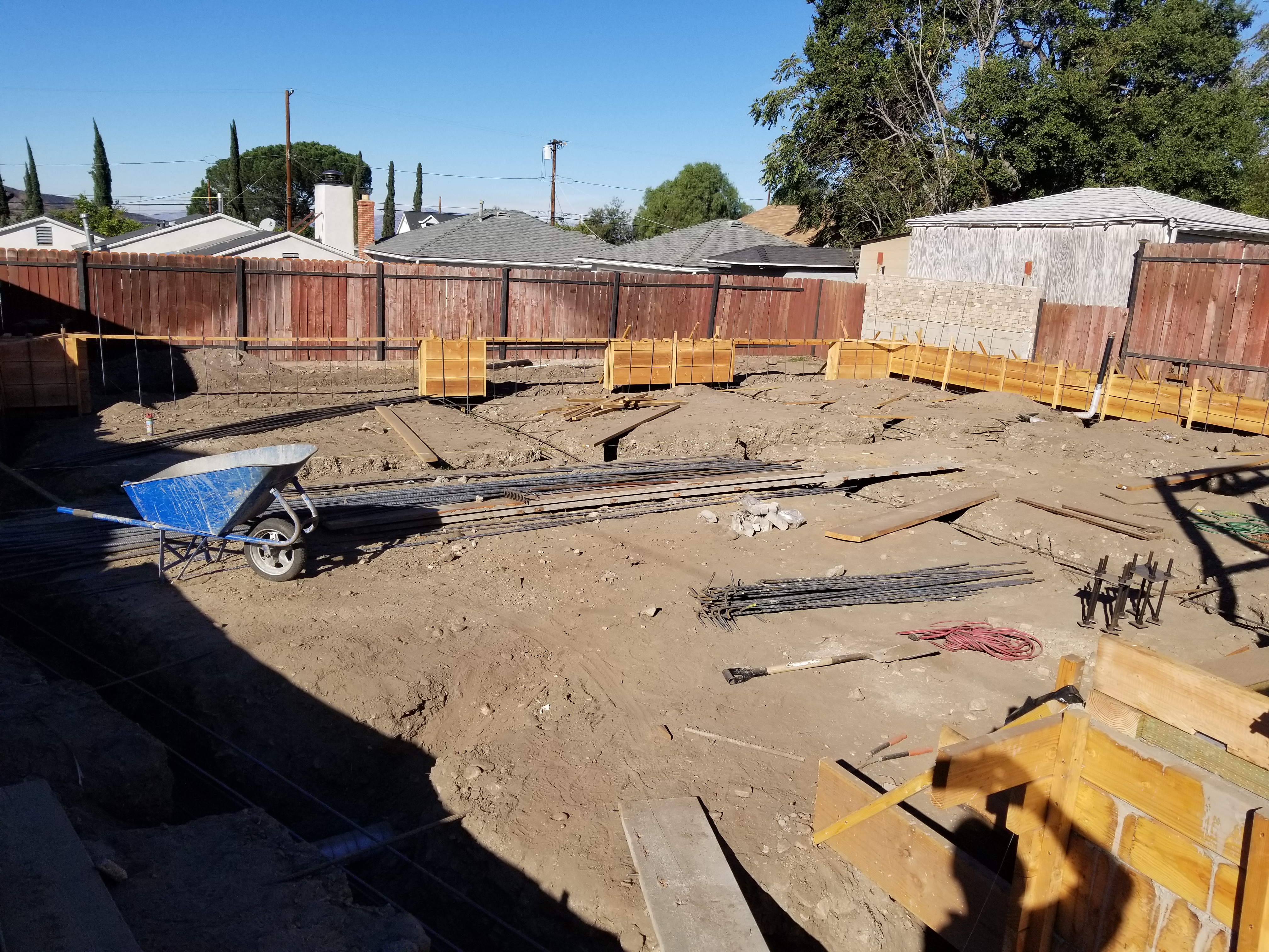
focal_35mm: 26
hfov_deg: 67.3
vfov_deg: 53.1
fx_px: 953
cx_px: 634
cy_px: 476
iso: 50
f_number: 1.7
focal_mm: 4.25
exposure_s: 1/2912
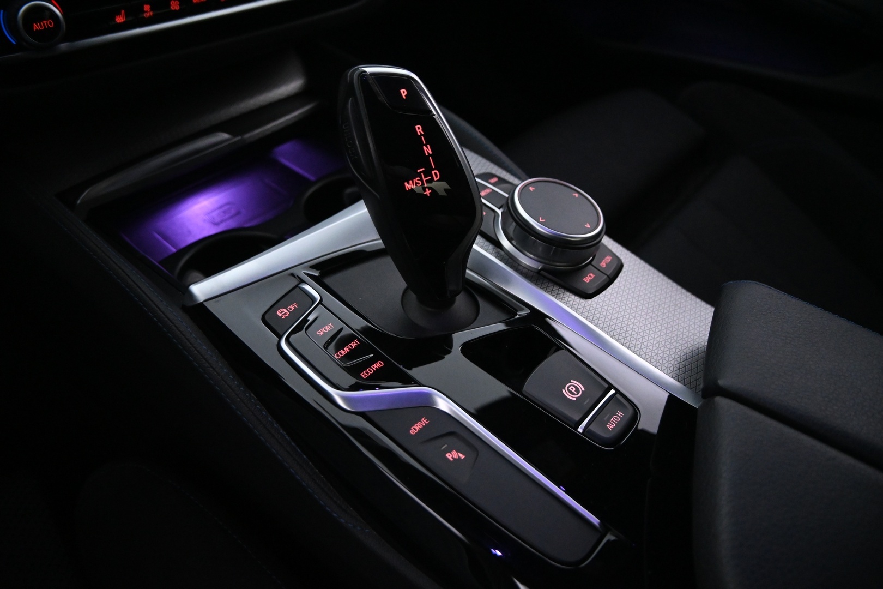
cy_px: 294
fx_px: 1839
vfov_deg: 18.2
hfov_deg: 27.0
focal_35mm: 75
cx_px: 442
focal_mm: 50
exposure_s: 1/80
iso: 4000
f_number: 6.3
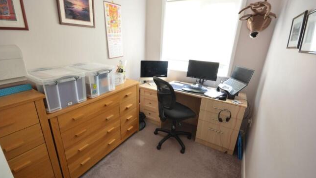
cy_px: 89
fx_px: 134
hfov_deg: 99.4
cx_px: 157
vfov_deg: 67.1
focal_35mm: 16
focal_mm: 10
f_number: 8
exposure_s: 1/20
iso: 400
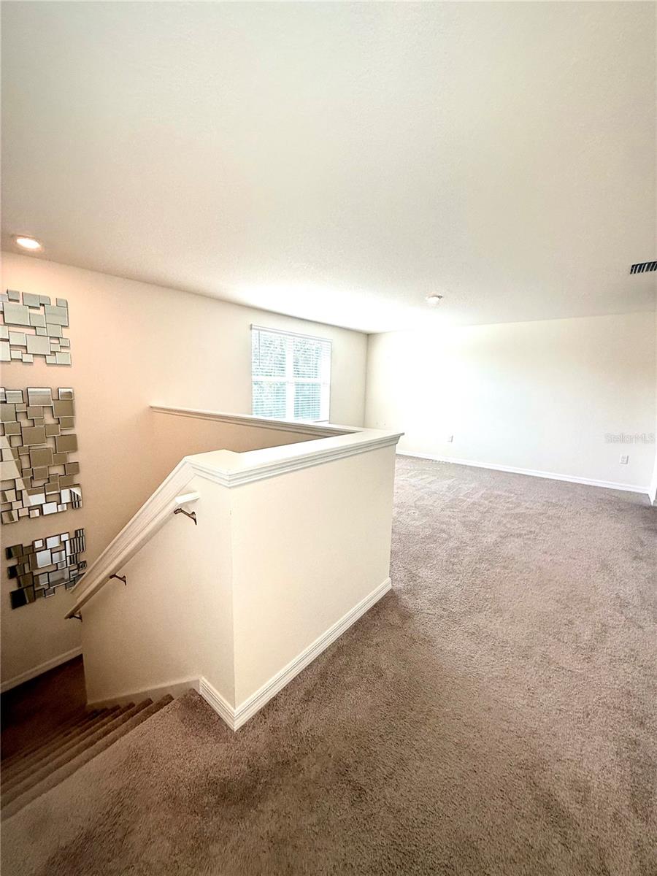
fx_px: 354
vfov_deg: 102.1
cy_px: 438
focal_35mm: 14
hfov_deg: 85.7
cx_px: 328
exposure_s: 1/172
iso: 64
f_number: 2.2
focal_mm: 2.22
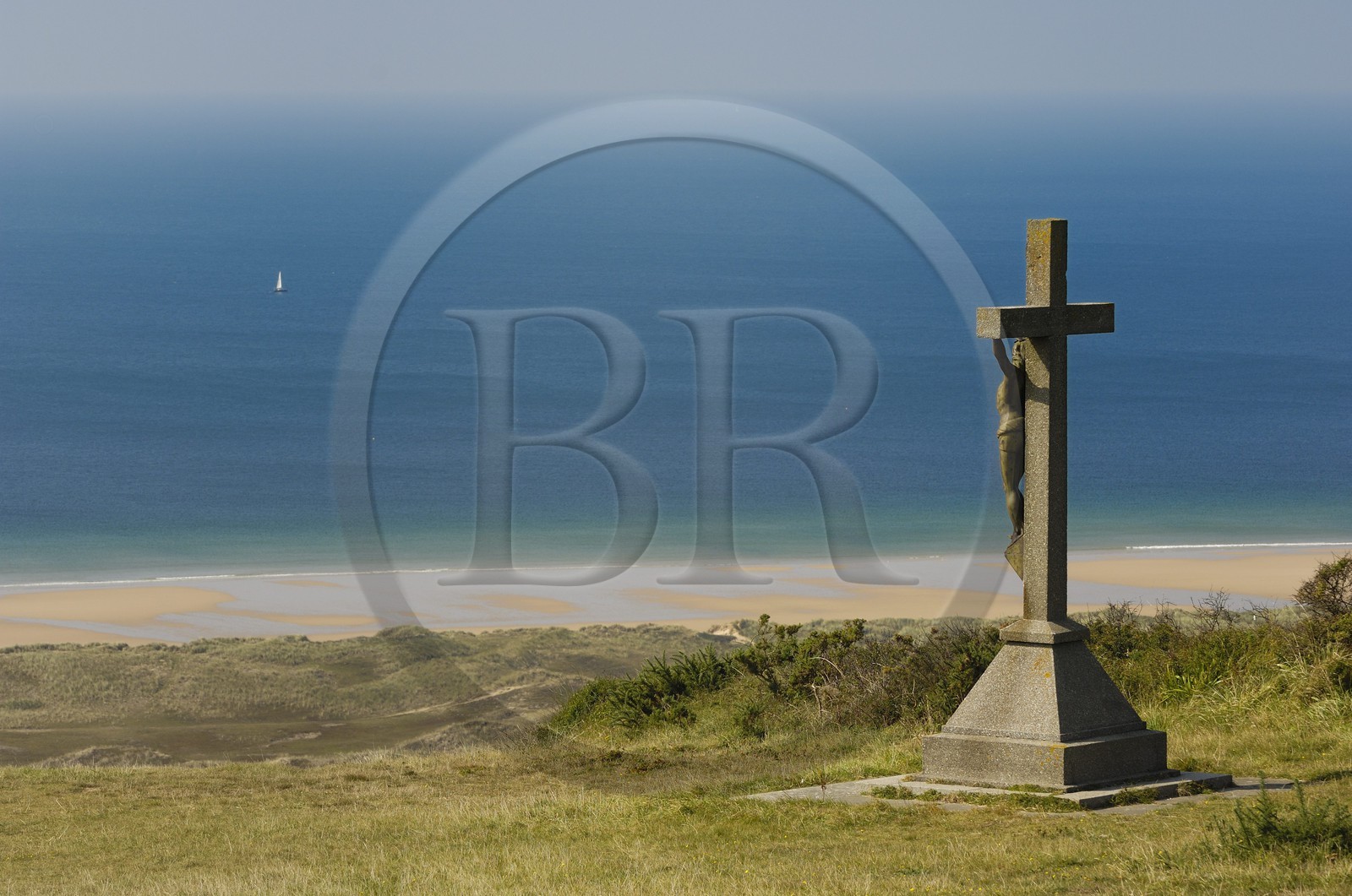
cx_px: 676
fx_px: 5905
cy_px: 448
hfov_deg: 13.1
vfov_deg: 8.7
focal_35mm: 158
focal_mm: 105
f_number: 6
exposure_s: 1/320
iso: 100
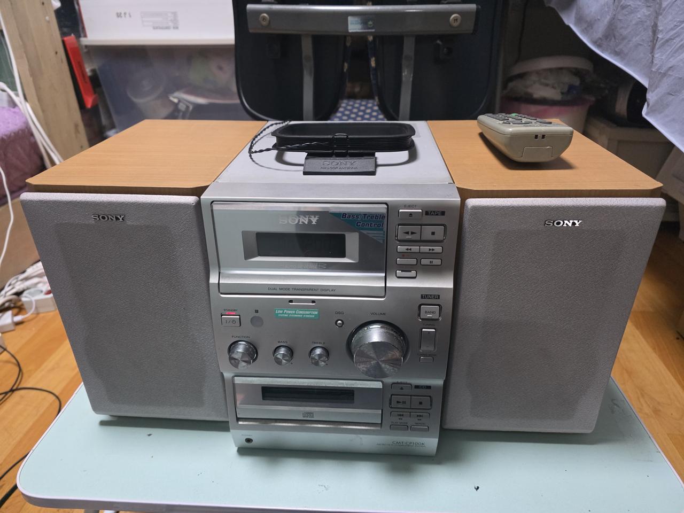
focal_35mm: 23
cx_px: 342
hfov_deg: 73.9
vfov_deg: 58.9
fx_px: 454
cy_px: 256
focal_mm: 6.3
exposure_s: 1/120
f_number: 1.7
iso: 1600
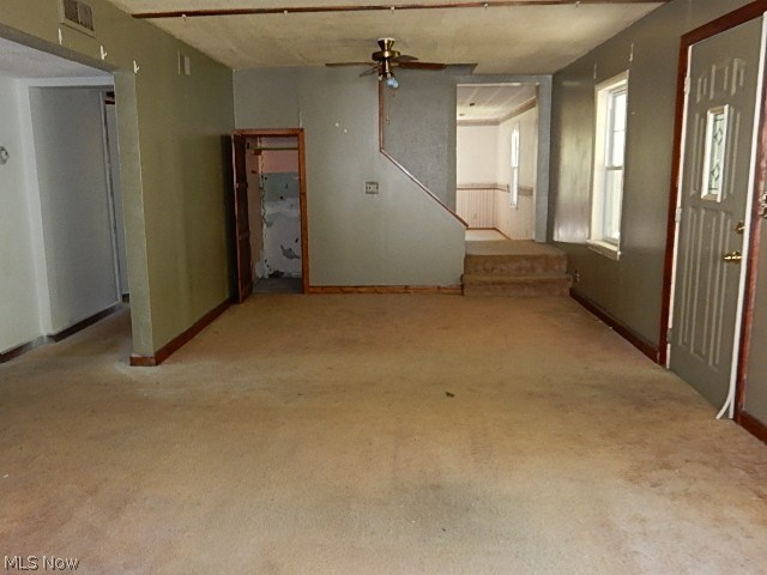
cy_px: 288
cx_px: 384
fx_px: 665
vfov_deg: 46.8
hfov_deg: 60.0
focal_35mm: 30
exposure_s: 1/30
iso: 320
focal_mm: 5.4
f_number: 4
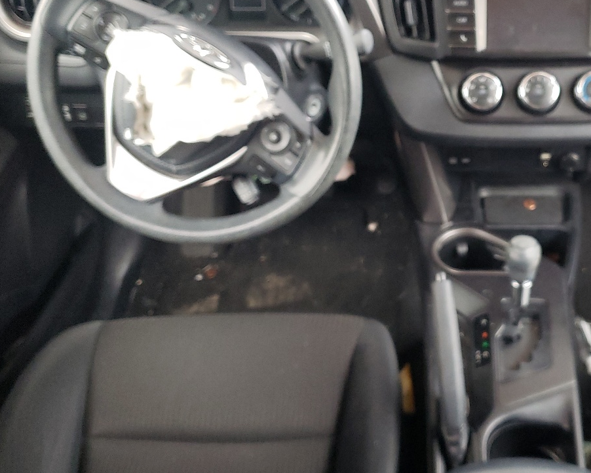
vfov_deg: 33.3
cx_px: 448
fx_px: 787
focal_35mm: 45
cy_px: 187
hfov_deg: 39.9
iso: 183
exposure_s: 1/60.2
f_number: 1.5
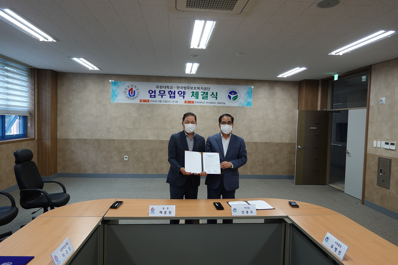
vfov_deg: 53.1
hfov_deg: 73.7
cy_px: 132
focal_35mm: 24
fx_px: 265
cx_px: 199
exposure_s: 1/30
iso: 160
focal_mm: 9
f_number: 2.8
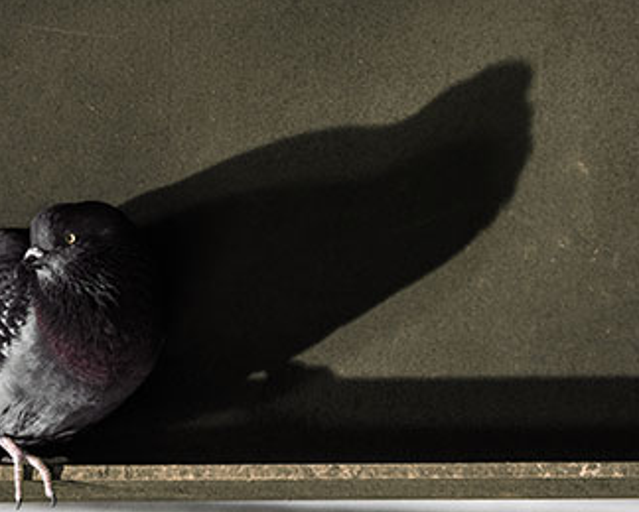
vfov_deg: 1.1
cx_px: 203
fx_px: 27380
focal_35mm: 1446
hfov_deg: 1.3
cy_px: 304
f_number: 12
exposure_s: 1/1000
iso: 5600
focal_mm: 1000
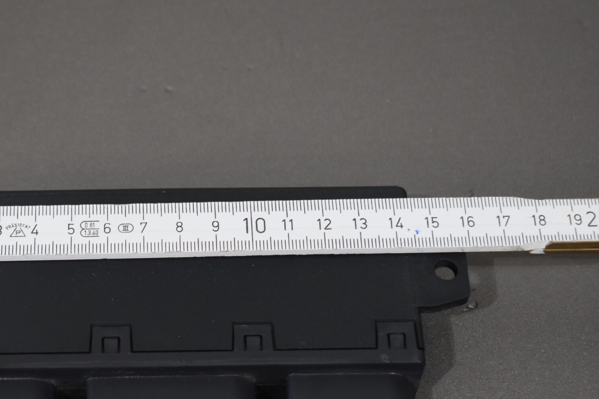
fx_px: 1495
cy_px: 290
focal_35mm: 90
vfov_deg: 15.2
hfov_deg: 22.6
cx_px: 209
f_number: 4.5
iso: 800
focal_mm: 35
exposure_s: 1/200
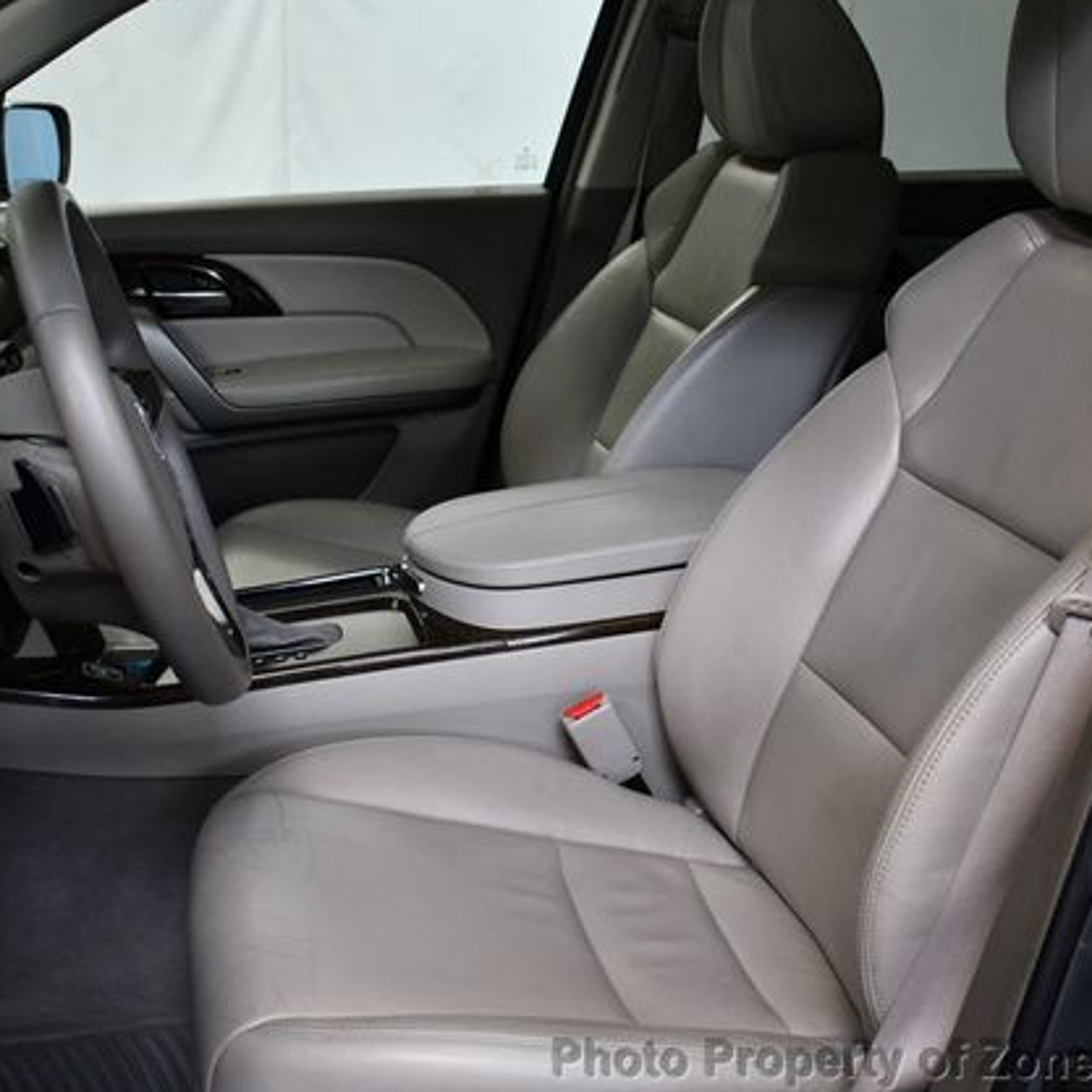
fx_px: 1677
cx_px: 521
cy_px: 550
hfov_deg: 36.1
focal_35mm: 47
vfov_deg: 36.1
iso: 800
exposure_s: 1/125
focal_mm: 18
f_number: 3.5
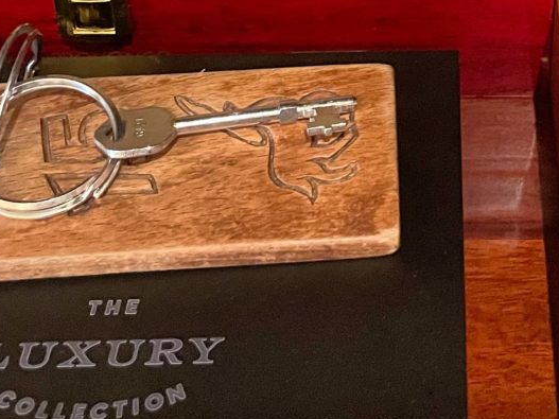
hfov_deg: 25.7
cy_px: -168
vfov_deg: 18.2
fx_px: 1195
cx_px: 474
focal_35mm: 74
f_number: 1.6
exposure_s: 1/25
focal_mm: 4.2
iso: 640
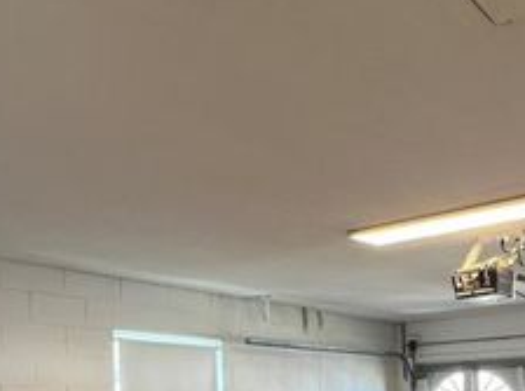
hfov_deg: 43.6
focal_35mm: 41
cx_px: 423
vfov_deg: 31.5
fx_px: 620
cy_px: 419
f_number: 1.8
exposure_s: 1/120
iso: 250
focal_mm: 1.57
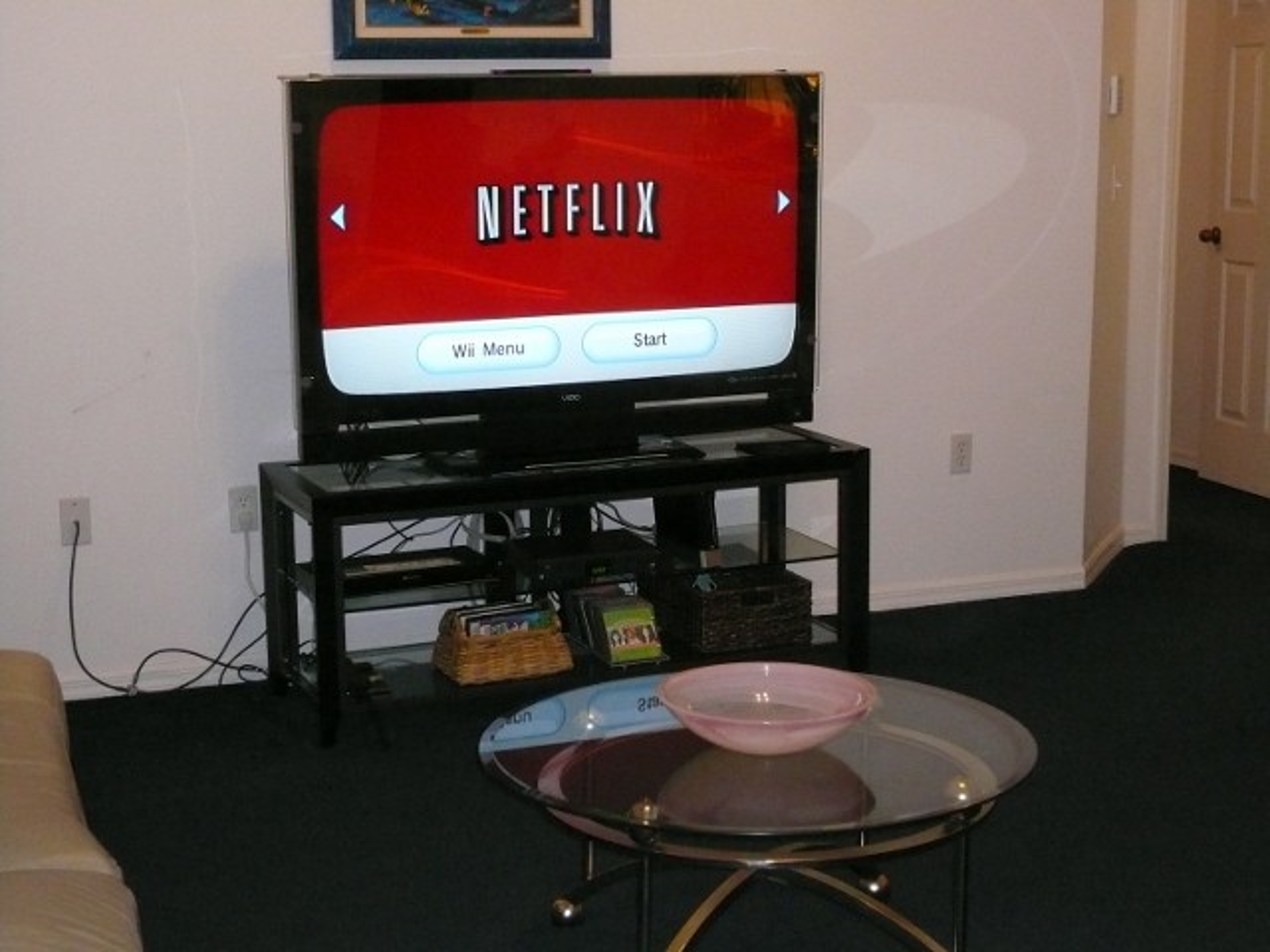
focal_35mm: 58
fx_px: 2128
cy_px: 476
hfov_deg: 33.2
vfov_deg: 25.2
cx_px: 635
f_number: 4
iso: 400
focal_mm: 9.6
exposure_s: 1/30
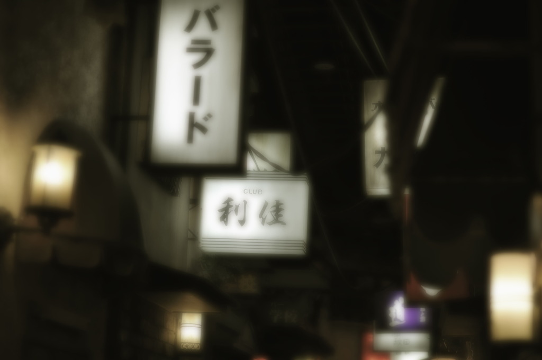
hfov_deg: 27.0
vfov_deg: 18.1
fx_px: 1128
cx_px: 271
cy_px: 180
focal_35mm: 75
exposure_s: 1/500
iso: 200
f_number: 1.4
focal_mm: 50
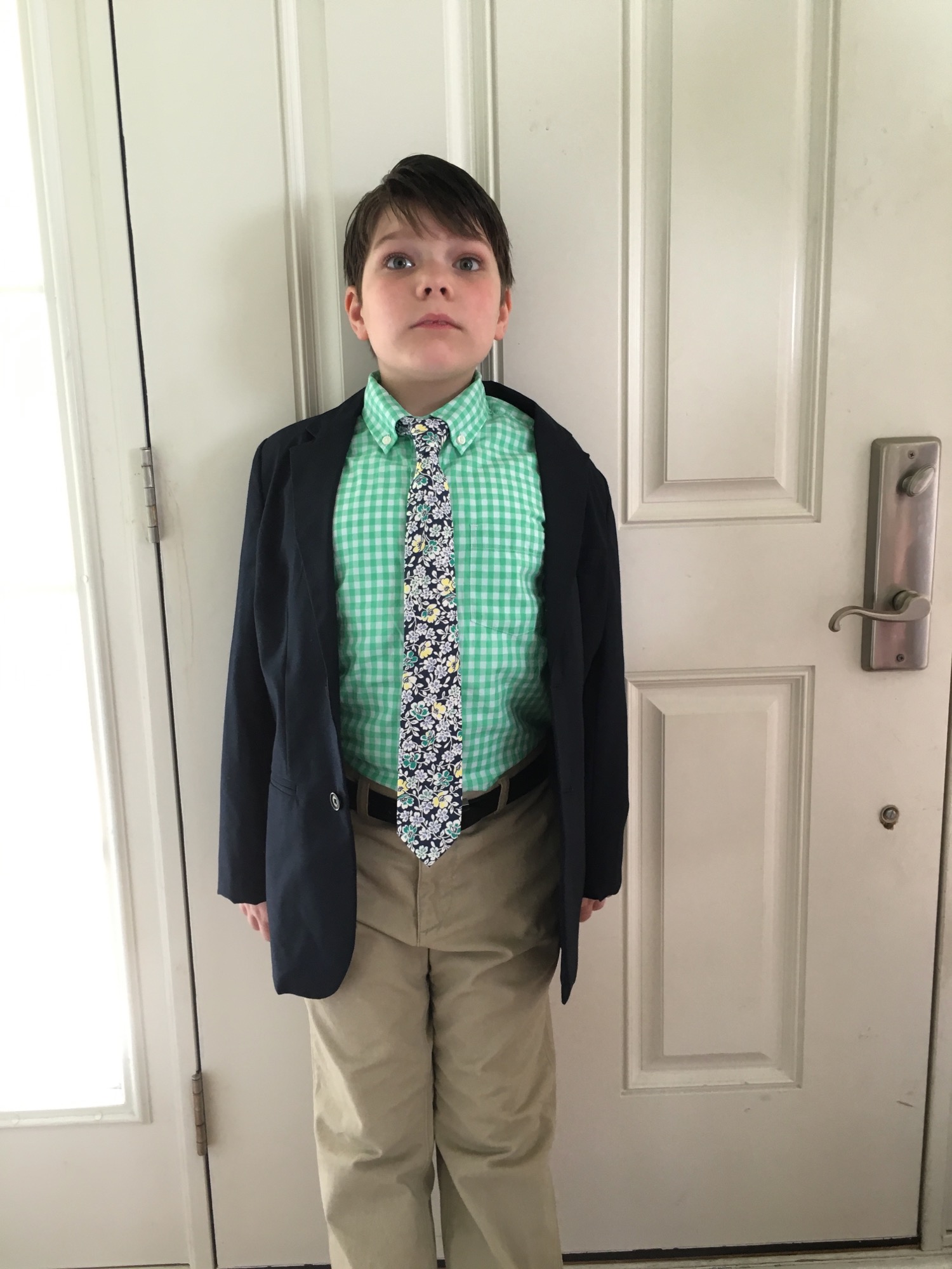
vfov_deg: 61.7
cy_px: 634
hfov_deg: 48.2
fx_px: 1063
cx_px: 476
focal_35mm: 29
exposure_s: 1/30
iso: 64
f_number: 2.2
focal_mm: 4.15
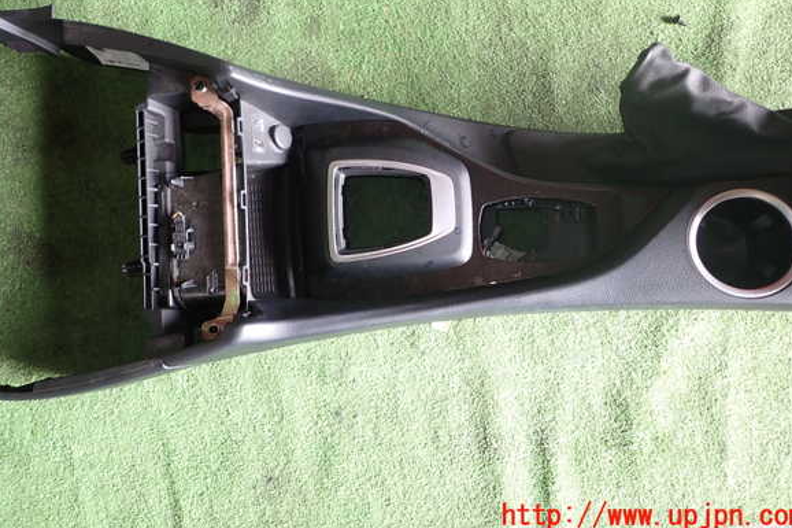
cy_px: 225
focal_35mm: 27
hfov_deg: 67.4
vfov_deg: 47.7
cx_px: 400
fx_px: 594
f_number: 2
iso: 200
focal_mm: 4.5
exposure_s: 1/60
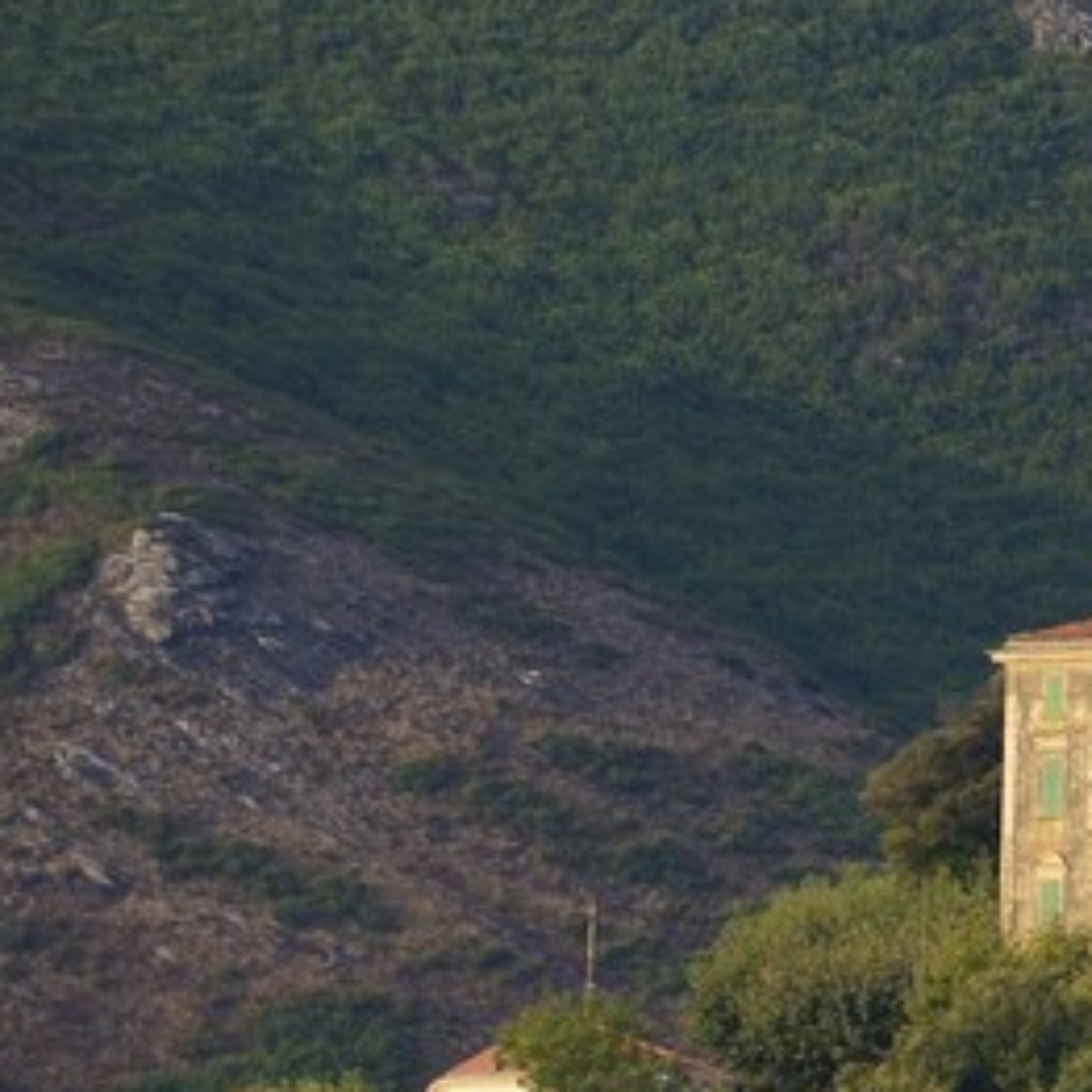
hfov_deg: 1.7
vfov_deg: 1.7
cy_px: 367
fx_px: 36975
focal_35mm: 1036
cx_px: 3147
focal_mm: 200
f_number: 8
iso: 200
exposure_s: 1/160
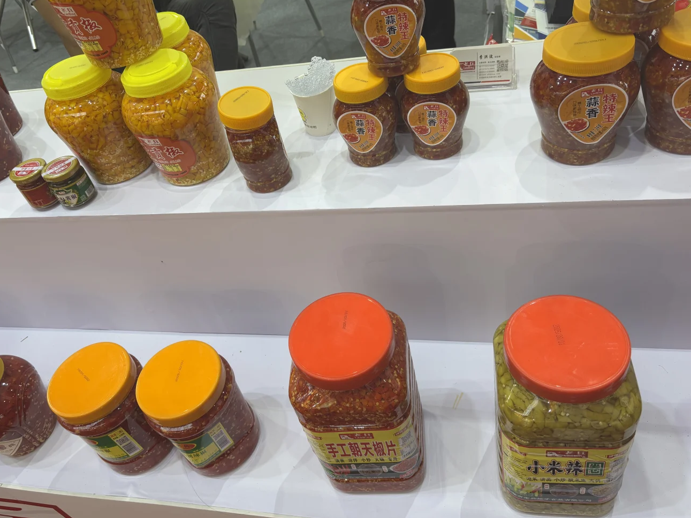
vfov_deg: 48.2
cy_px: 239
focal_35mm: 29
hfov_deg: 61.6
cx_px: 331
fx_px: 579
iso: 64
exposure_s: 1/100
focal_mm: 5.96
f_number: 1.6
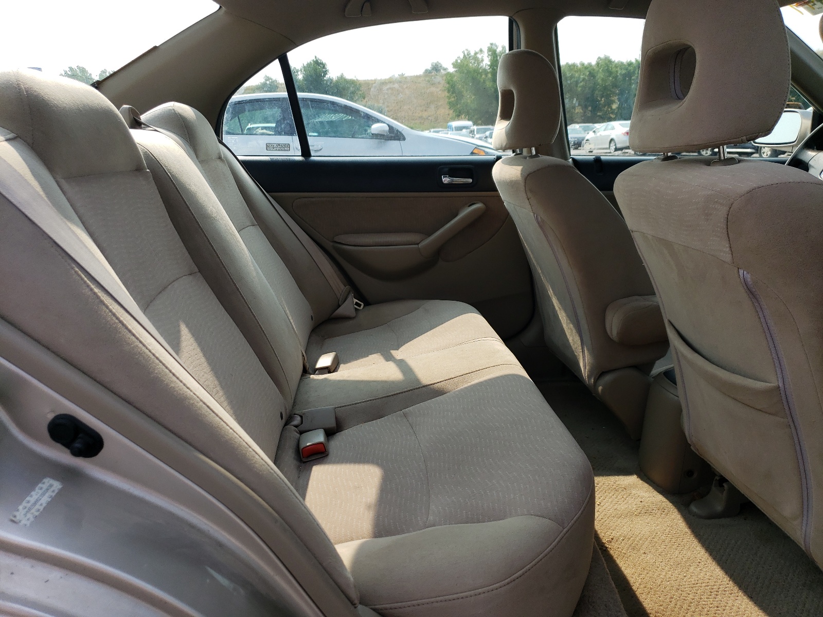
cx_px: 412
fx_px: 618
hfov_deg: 67.3
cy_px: 308
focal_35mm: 26
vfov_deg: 53.1
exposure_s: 1/1429
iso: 50
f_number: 1.5
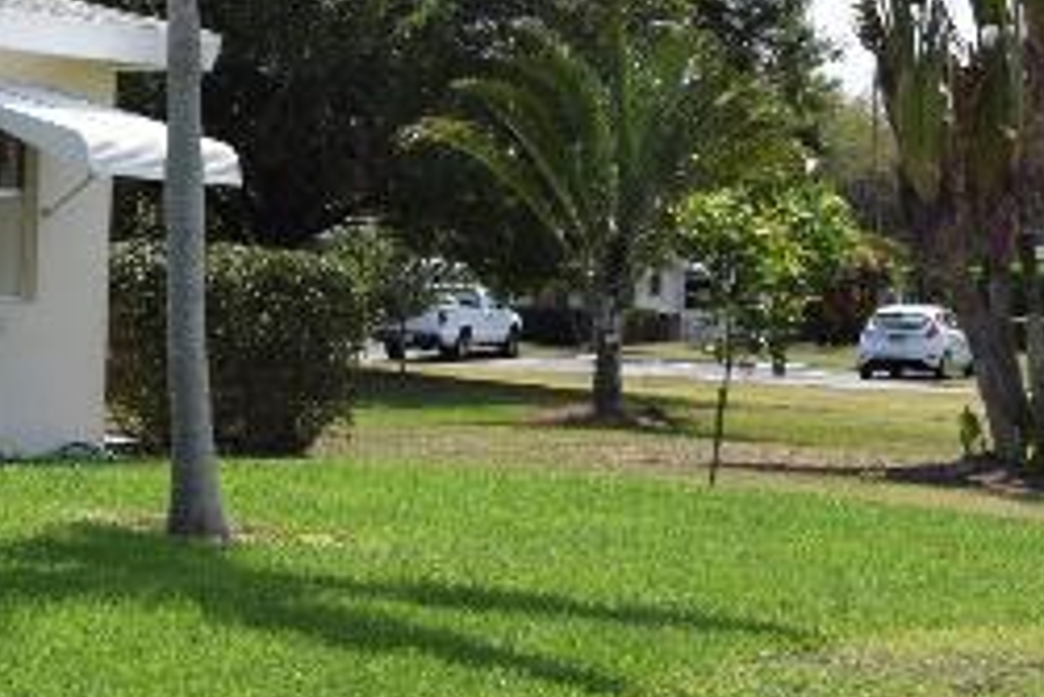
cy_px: 292
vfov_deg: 10.0
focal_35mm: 138
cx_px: -1115
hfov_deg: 12.8
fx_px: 4004
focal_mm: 20
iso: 100
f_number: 8
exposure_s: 1/400
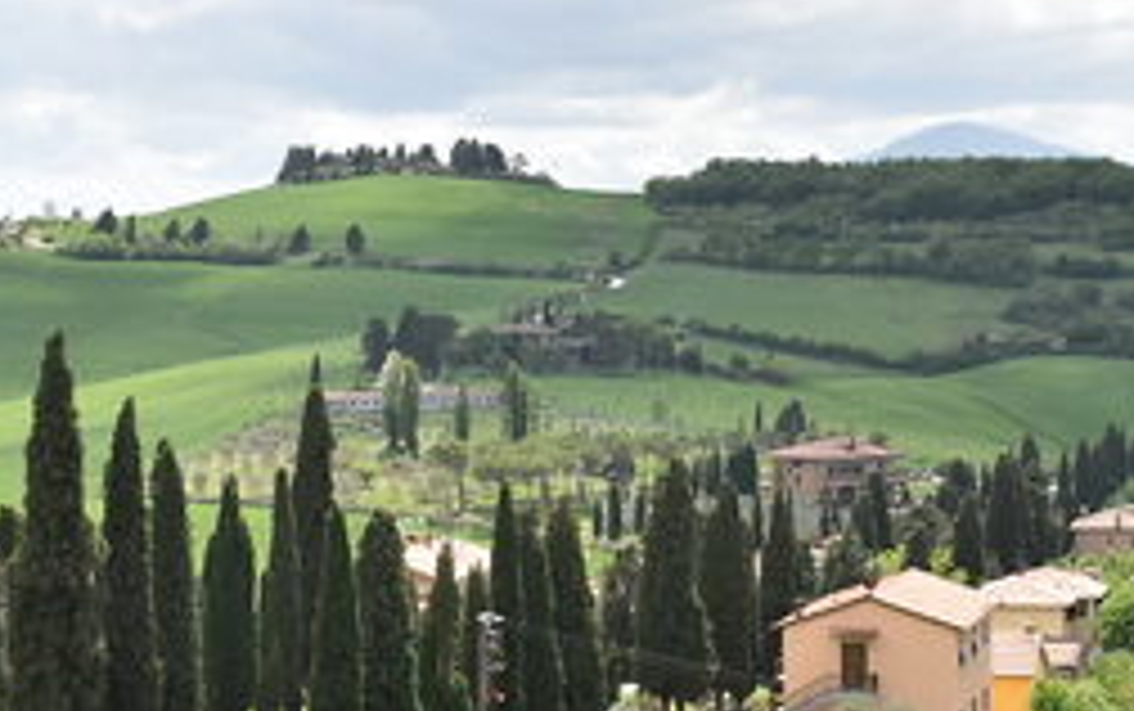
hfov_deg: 21.1
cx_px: 724
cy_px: 396
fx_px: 3038
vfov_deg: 13.3
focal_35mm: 98
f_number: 10
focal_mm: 27
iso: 1000
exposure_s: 1/1600
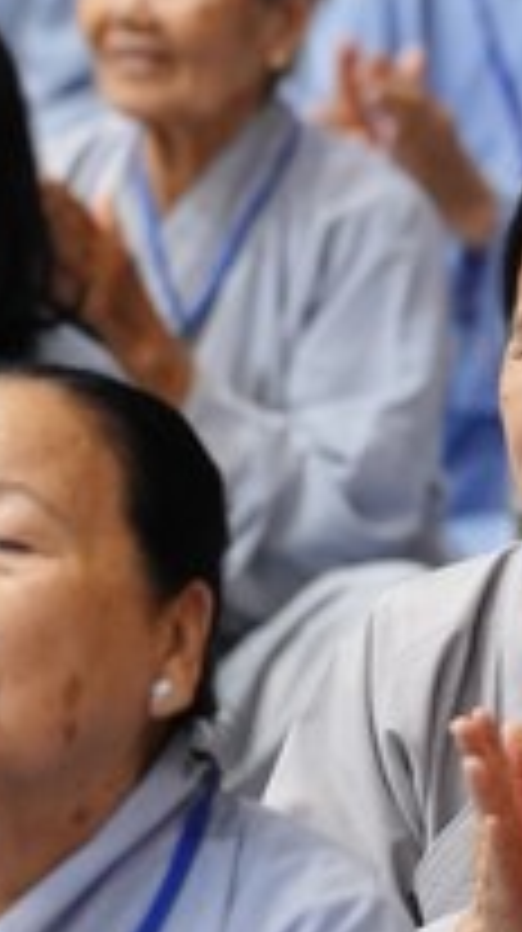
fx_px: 8292
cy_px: 376
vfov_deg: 6.4
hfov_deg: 3.6
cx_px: 243
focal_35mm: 336
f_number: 2.8
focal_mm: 102
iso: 4000
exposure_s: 1/125
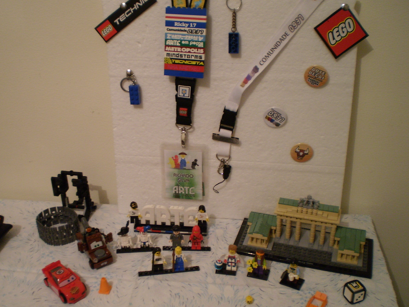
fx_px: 484
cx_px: 178
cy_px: 152
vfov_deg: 35.1
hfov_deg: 45.7
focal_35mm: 41
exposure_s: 1/4
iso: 125
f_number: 3.1
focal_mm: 6.3
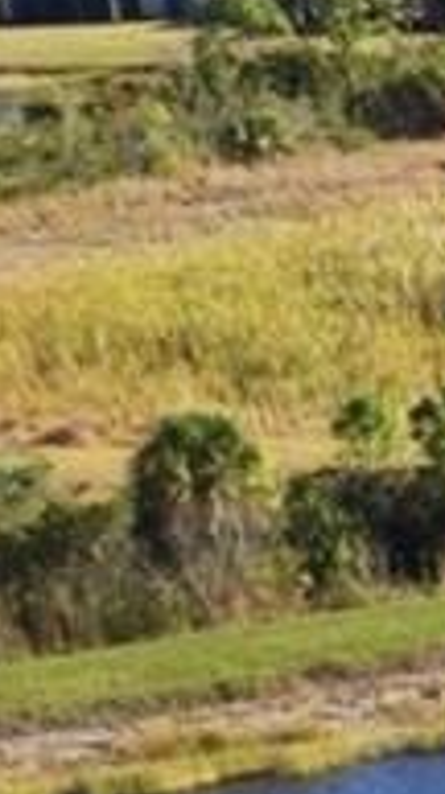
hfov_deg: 4.2
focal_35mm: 217
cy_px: 1127
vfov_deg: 9.7
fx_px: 4570
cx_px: 2880
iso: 110
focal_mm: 6.7
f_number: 1.7
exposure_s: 1/60
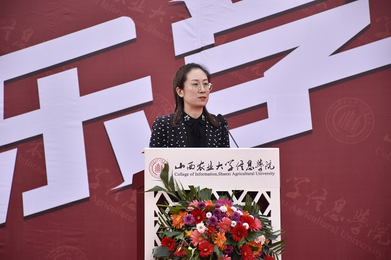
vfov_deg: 8.2
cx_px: 196
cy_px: 130
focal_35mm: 168
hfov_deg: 12.2
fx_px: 1824
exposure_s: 1/320
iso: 250
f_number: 5.6
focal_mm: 112
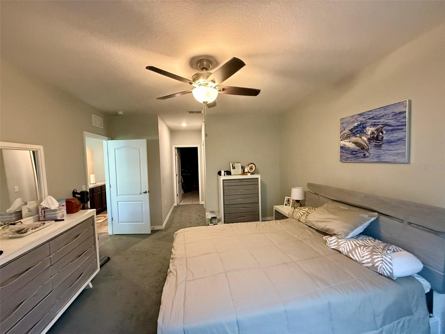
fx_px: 180
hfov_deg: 102.1
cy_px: 167
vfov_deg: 85.7
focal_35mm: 14
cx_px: 222
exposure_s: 1/60
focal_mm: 2.22
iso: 640
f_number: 2.2
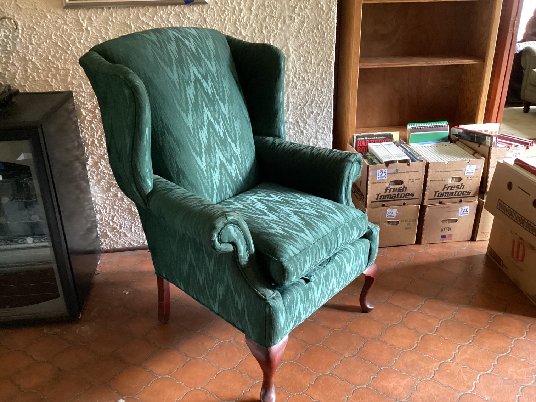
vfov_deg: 45.4
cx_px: 268
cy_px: 201
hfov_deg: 58.3
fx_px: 480
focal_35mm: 31
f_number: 2.4
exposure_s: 1/30
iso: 400
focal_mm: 3.3
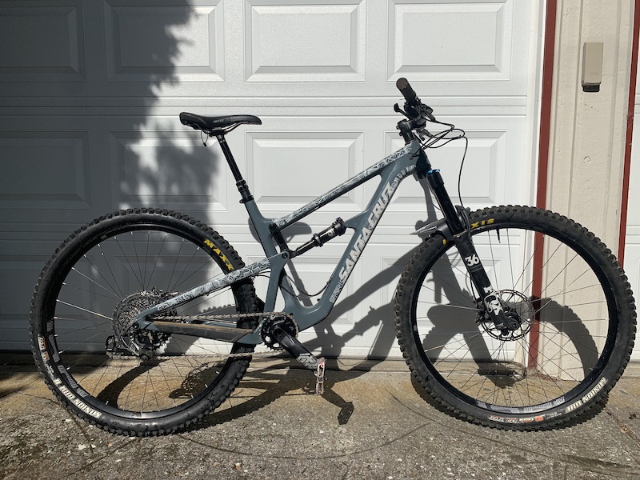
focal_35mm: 26
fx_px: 481
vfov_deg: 53.1
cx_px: 320
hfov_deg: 67.3
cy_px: 240
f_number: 1.8
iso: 25
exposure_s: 1/4464
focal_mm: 4.25
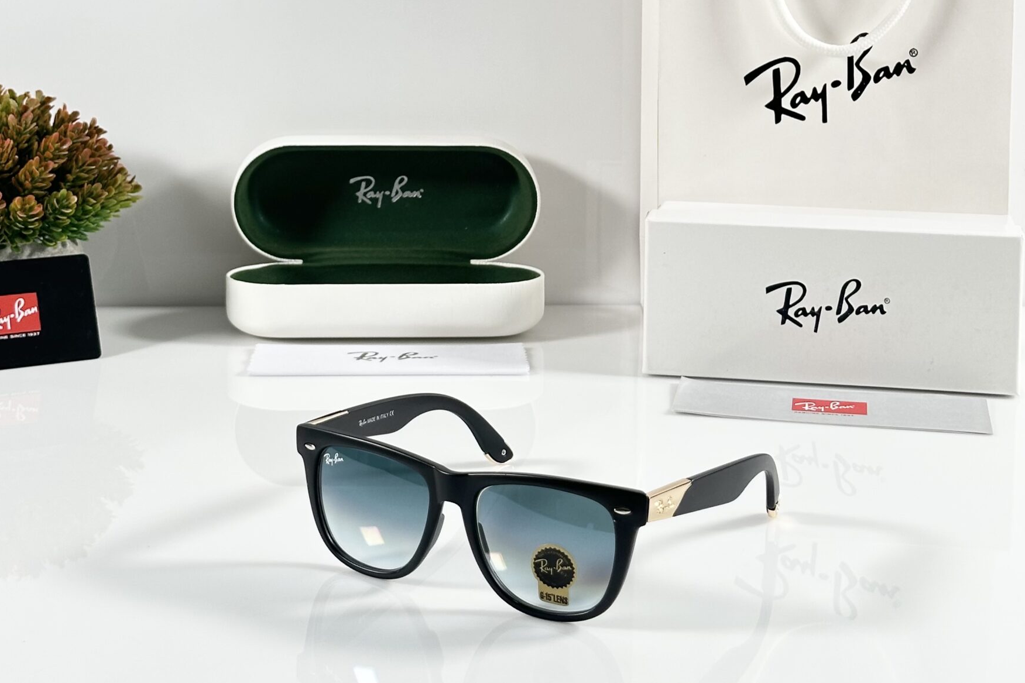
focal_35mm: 73
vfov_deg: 18.4
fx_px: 2078
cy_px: 92
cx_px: 465
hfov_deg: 27.7
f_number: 1.78
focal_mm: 6.86
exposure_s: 1/50
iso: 50
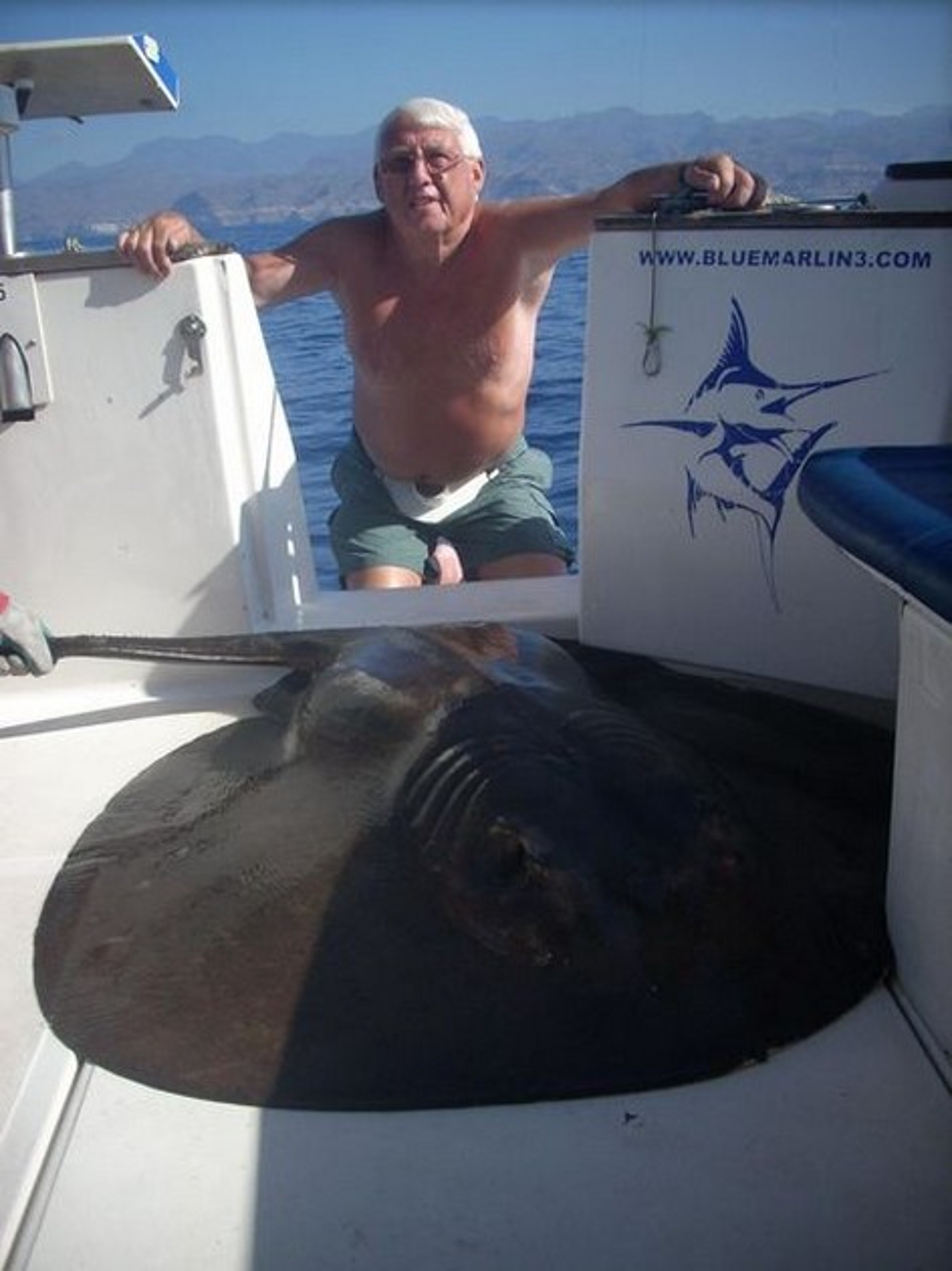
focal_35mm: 37
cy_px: 636
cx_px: 476
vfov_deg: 50.2
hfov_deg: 38.6
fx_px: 1358
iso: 64
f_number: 5.6
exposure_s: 1/273
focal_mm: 6.2
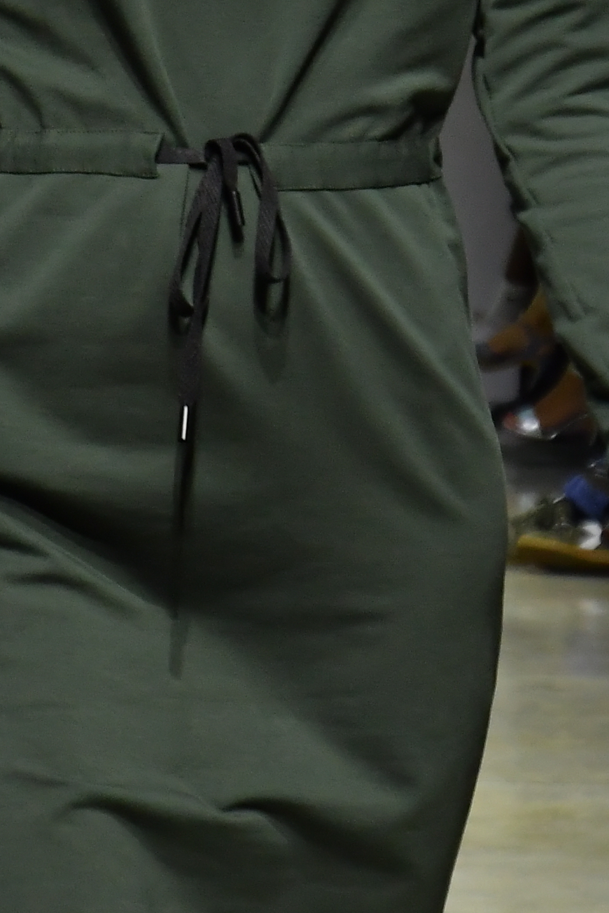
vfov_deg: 6.9
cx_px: 388
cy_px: 176
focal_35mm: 300
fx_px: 7612
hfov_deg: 4.6
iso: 1000
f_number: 5.6
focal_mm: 55
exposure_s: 1/320
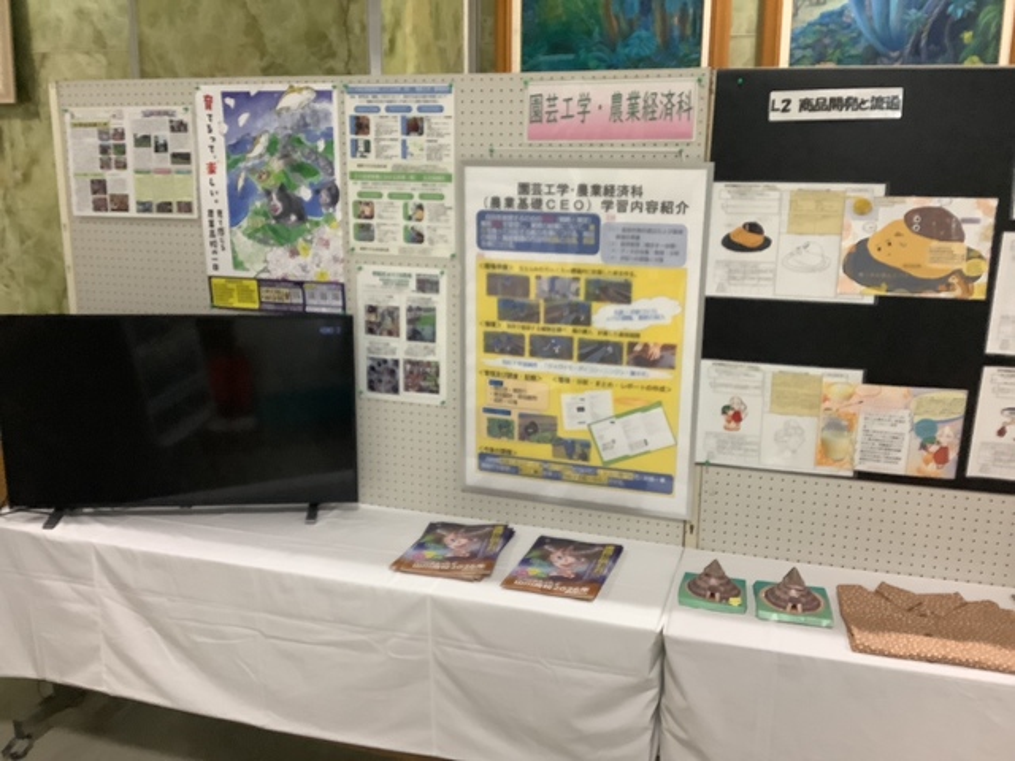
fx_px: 909
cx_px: 508
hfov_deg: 58.4
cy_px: 380
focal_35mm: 31
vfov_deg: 45.4
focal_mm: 3.3
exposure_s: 1/60
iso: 320
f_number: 2.4
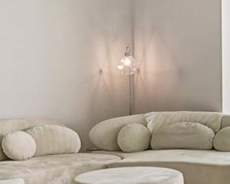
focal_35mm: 81
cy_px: 65
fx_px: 551
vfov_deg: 18.9
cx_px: 316
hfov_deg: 21.0
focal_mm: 10
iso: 250
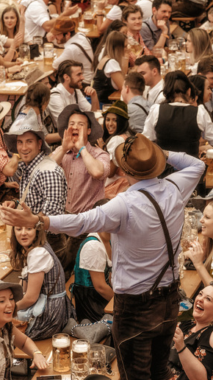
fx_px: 1909
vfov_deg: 11.3
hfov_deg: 6.4
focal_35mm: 190
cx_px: 148
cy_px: 190
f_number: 8
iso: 500
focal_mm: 120
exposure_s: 1/125
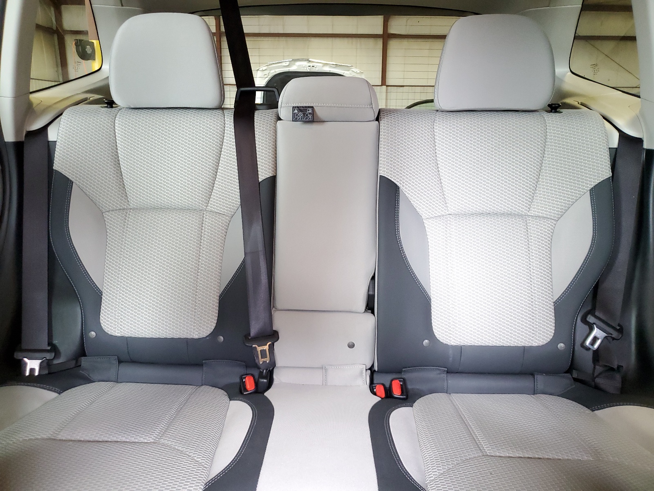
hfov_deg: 67.3
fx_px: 491
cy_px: 246
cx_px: 327
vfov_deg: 53.1
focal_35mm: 26
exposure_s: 1/60.2
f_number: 1.5
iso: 322
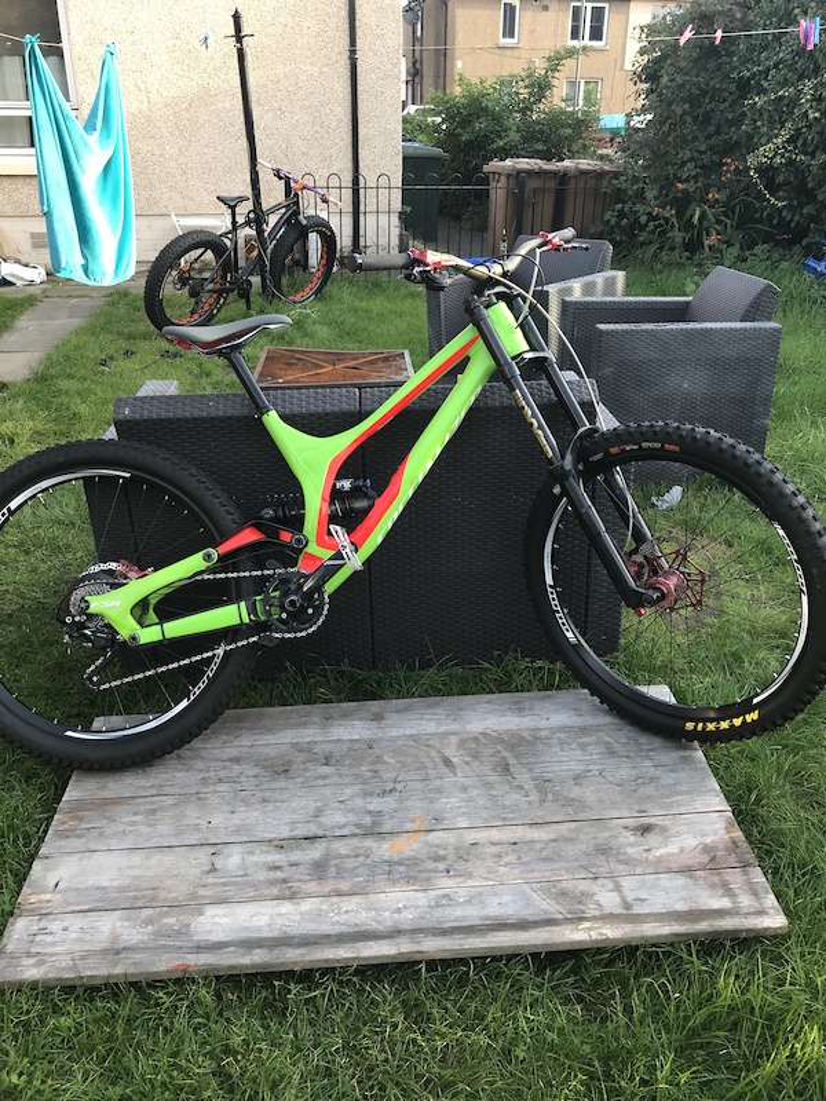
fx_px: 891
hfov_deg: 49.7
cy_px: 550
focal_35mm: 28
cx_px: 413
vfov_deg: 63.4
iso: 20
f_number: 1.8
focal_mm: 3.99
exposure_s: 1/144
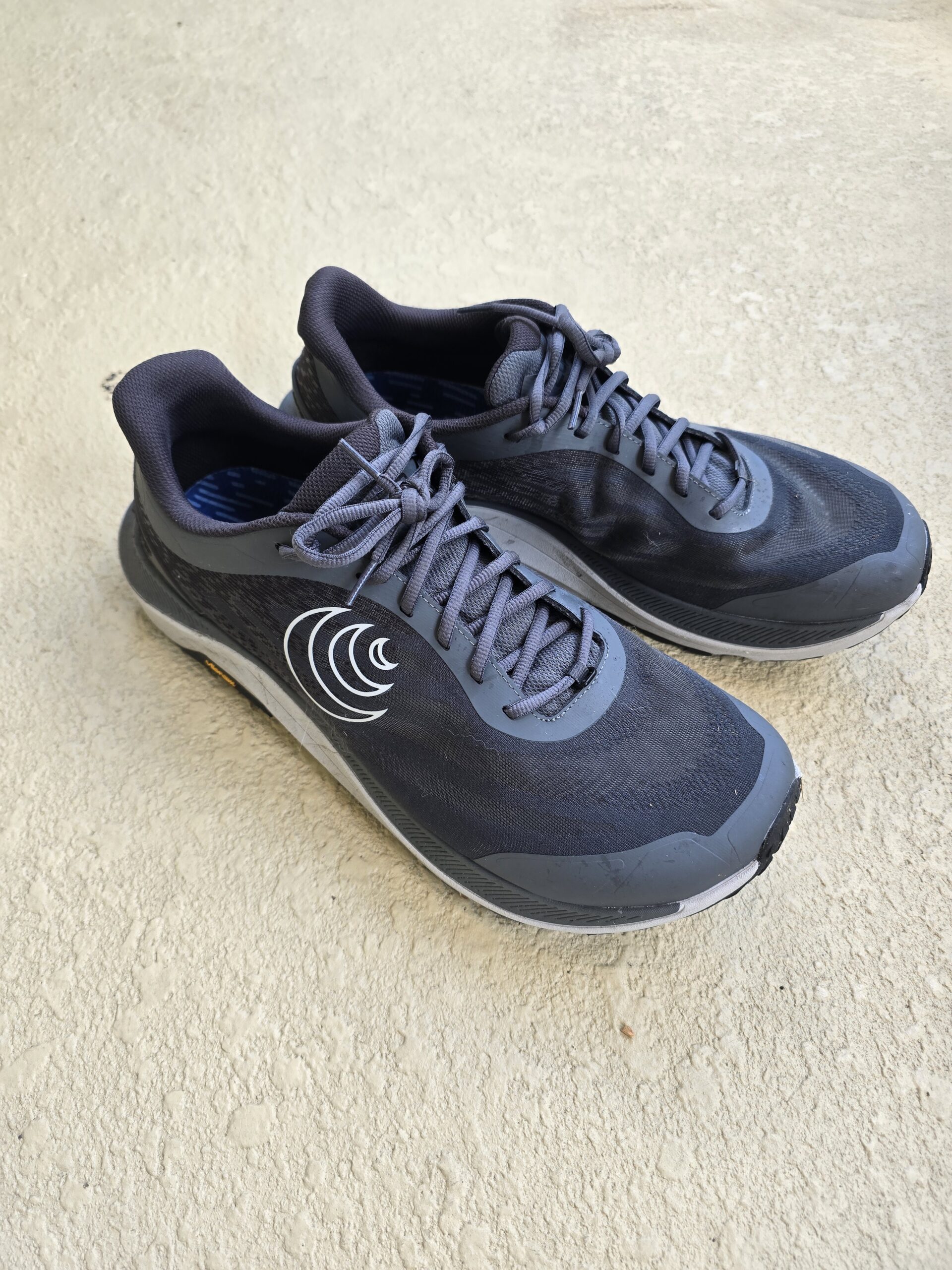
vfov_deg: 73.9
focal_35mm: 23
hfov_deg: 58.9
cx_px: 476
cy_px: 635
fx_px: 843
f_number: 1.7
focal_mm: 6.3
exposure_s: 1/120
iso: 64
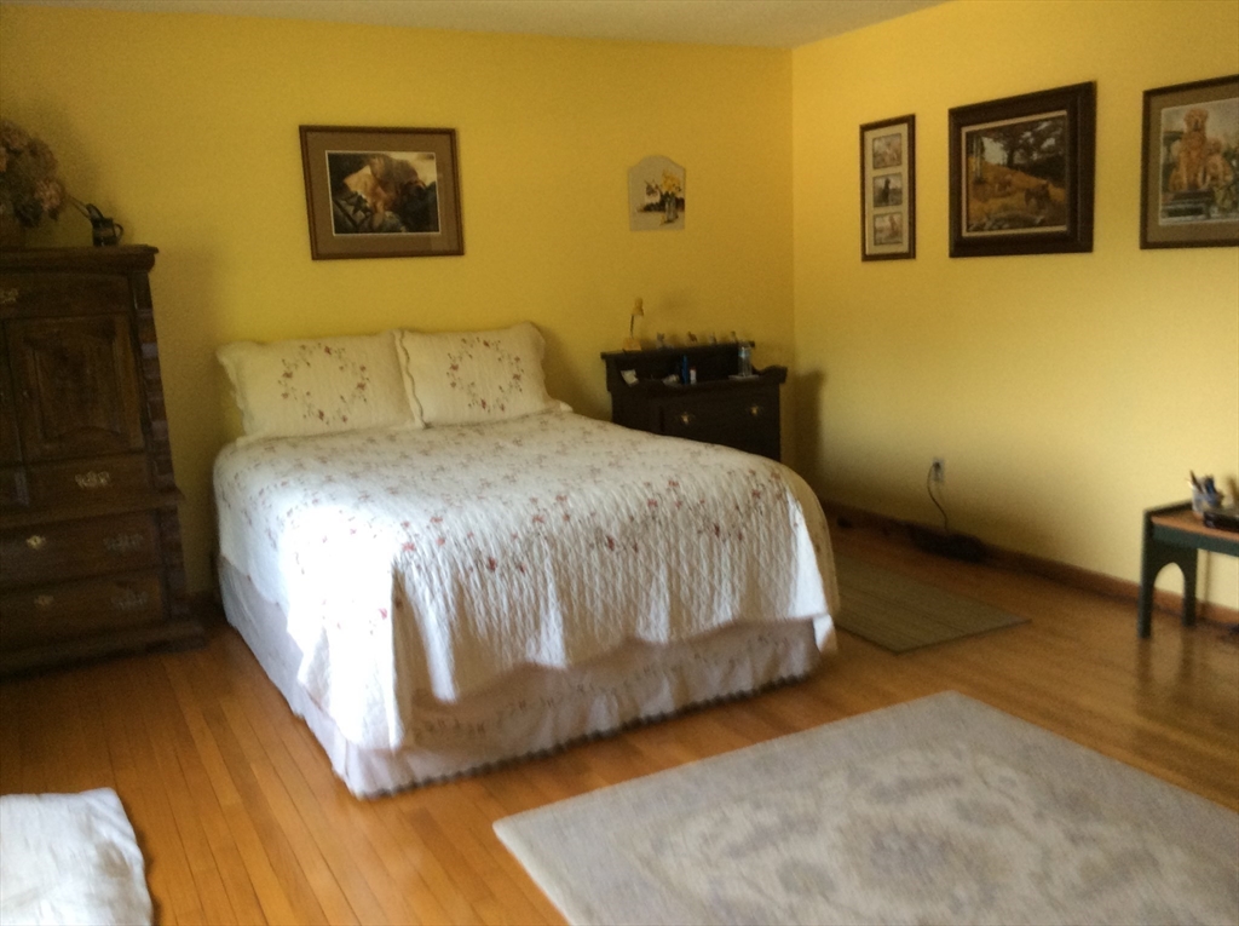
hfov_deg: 56.9
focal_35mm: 32
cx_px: 620
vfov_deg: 44.1
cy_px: 463
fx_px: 1144
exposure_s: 1/24
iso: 64
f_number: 2.4
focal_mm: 3.3
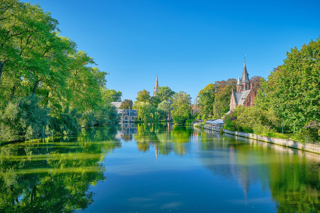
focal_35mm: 27
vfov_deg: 47.9
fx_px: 240
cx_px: 160
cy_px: 106
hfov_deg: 67.4
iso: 160
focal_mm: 18
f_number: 4.5
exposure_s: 1/150
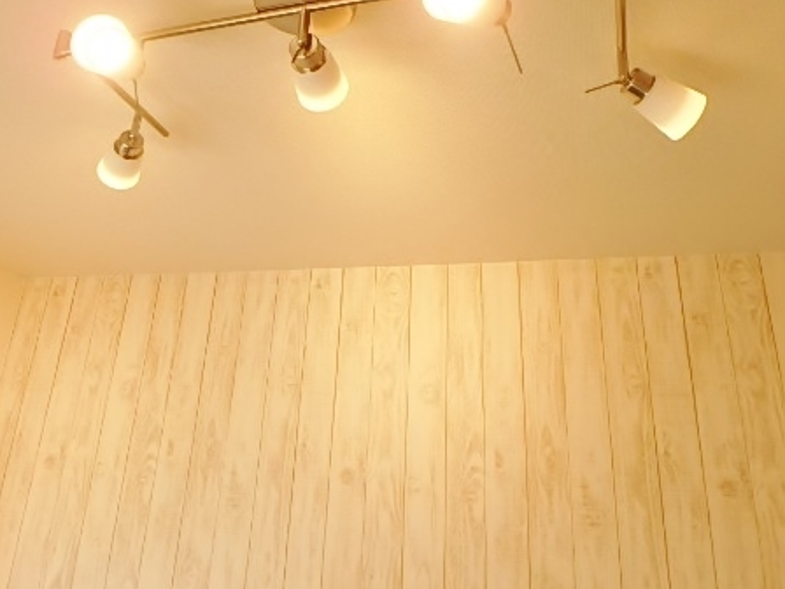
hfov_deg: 60.0
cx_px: 387
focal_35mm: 30
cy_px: 184
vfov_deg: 45.9
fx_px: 680
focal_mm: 3.7
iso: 125
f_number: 3.5
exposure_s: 1/60
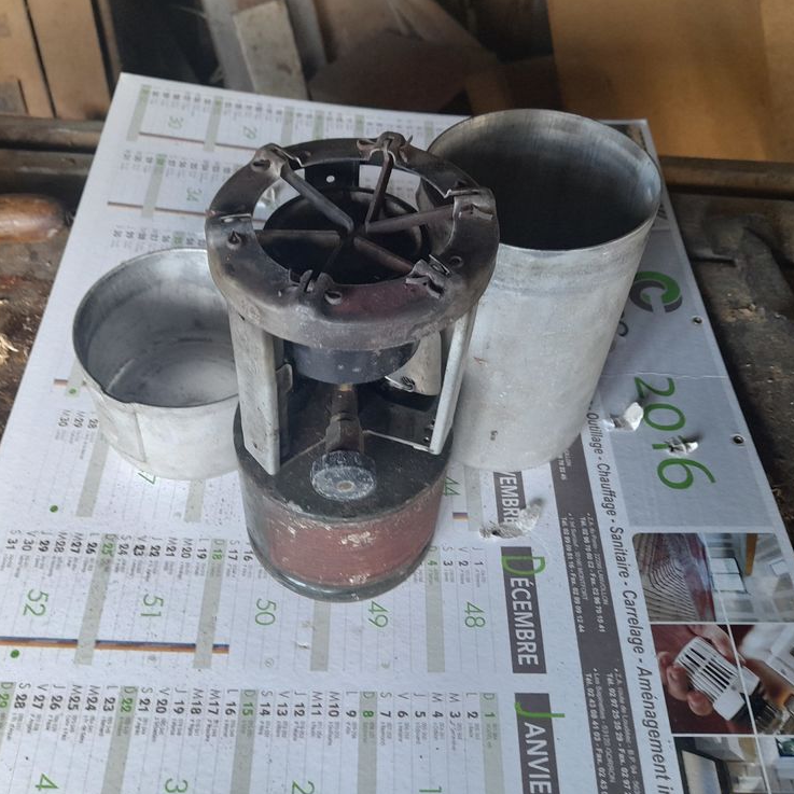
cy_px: 400
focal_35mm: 30
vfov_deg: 54.0
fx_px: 779
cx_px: 363
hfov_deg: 54.0
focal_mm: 4.6
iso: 320
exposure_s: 1/50
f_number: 2
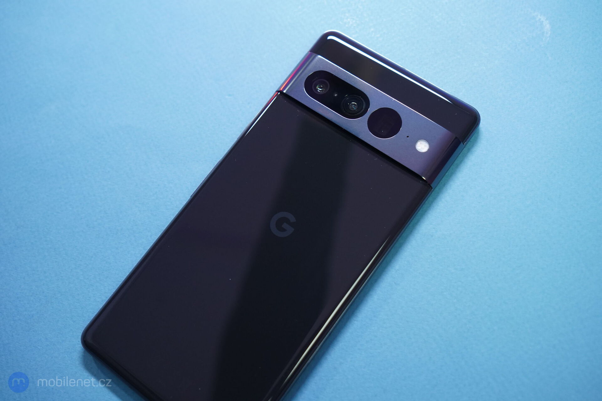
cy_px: 200
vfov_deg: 32.6
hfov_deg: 47.4
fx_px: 686
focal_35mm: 41
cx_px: 301
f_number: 5.6
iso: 2500
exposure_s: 1/160
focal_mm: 41
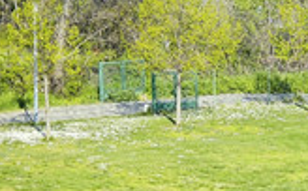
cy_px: 216
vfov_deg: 5.4
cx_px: 394
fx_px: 2037
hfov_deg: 8.5
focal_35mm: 243
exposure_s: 1/621
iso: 50
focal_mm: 7.06
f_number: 2
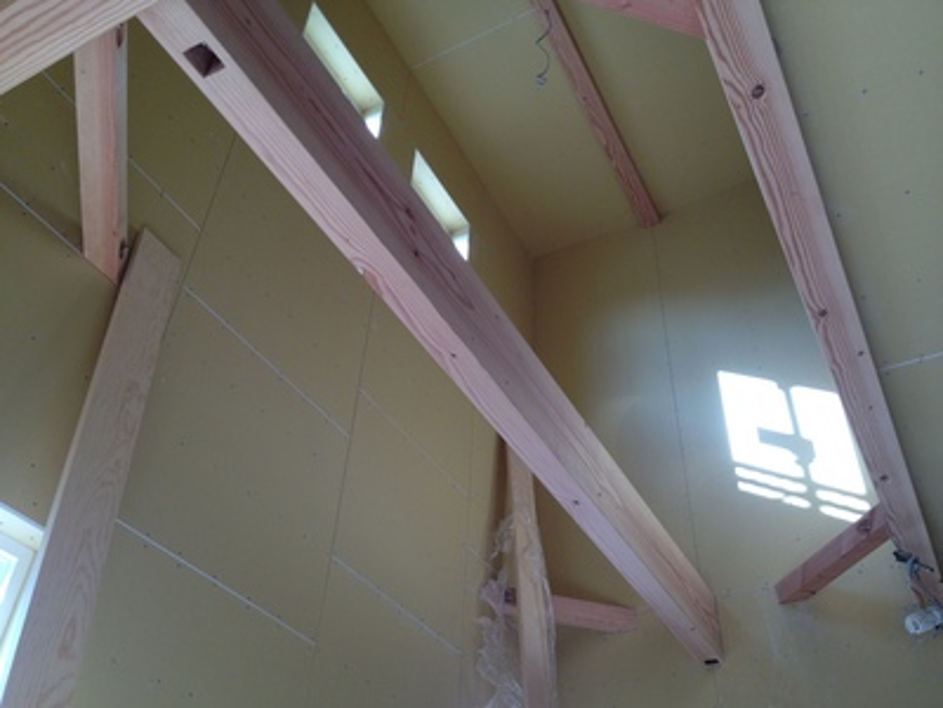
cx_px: 472
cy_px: 354
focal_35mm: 35
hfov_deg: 52.6
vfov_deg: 40.7
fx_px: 953
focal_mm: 4.28
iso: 64
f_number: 2.4
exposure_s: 1/120
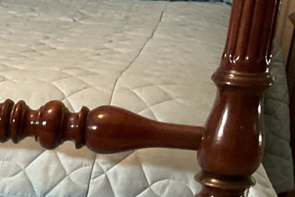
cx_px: -187
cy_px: 297
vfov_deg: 11.4
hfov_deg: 15.9
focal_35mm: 115
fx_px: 943
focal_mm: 3
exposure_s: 1/50
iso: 160
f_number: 1.8
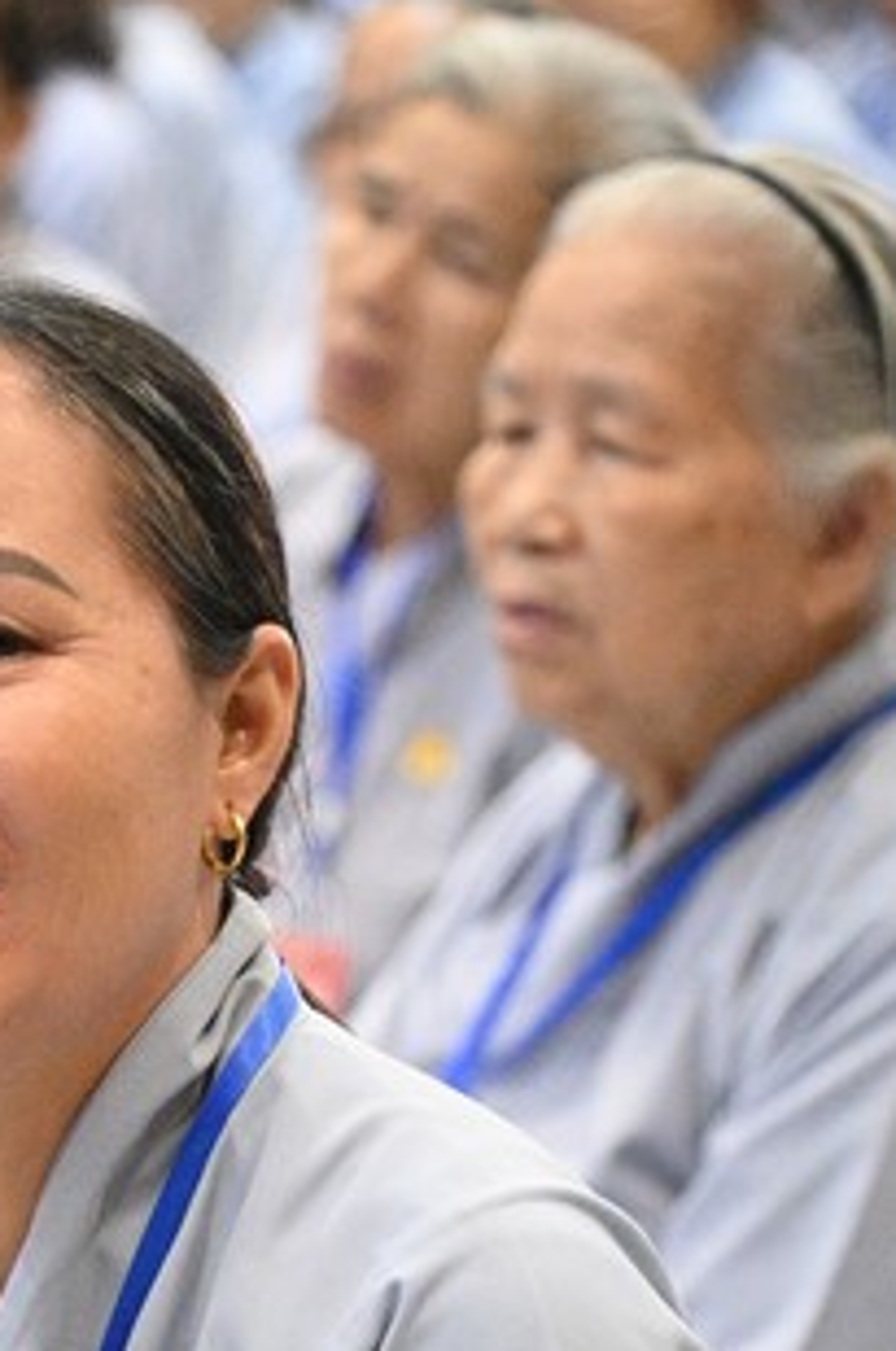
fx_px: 8278
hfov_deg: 6.2
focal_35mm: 221
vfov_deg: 9.3
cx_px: 9
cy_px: 1395
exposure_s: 1/400
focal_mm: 105
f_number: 4
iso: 25600
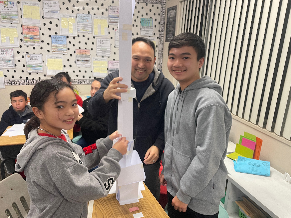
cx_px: 146
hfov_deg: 67.3
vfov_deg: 53.1
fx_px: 219
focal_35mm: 26
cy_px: 109
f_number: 1.6
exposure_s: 1/60
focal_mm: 4.2
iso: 125
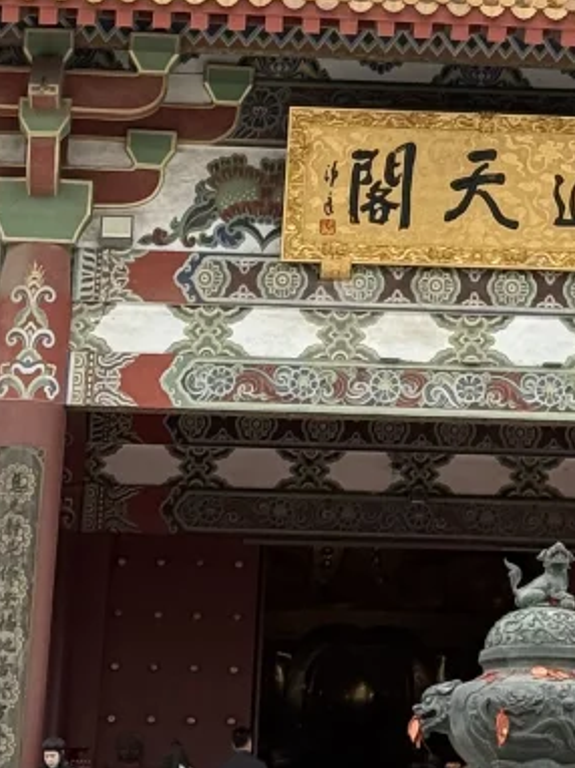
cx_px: 565
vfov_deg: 10.4
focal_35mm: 181
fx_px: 4013
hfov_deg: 8.2
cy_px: -517
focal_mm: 6.76
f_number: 1.78
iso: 100
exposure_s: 1/1185
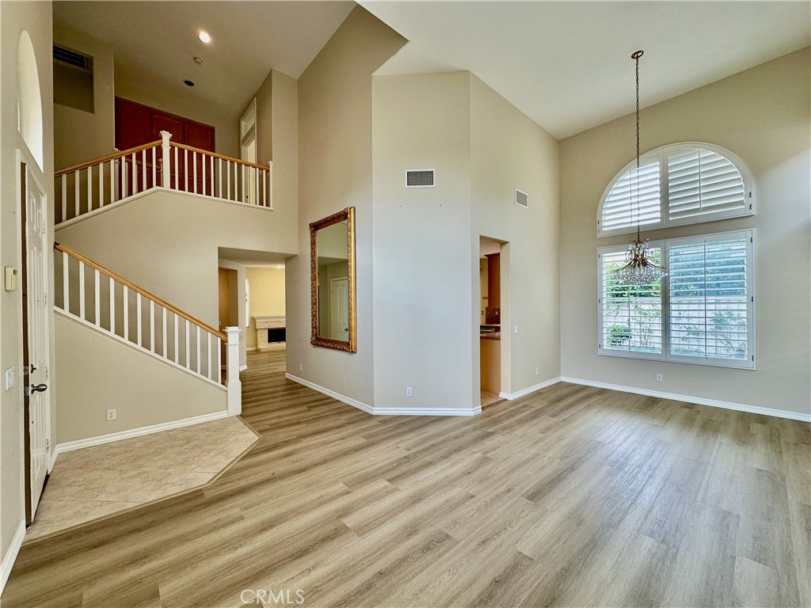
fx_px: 328
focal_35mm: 14
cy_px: 304
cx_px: 406
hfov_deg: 102.1
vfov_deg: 85.7
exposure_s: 1/120
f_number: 2.2
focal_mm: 2.22
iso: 80
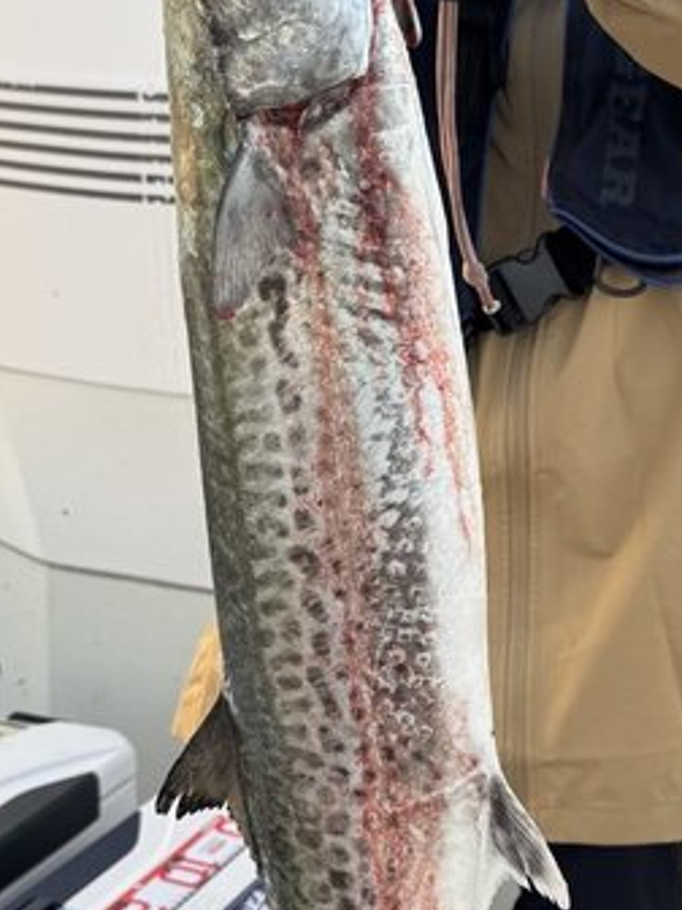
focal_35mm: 61
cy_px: 435
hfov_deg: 23.7
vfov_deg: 31.7
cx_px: 539
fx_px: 1602
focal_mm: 6.76
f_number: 1.78
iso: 80
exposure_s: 1/372
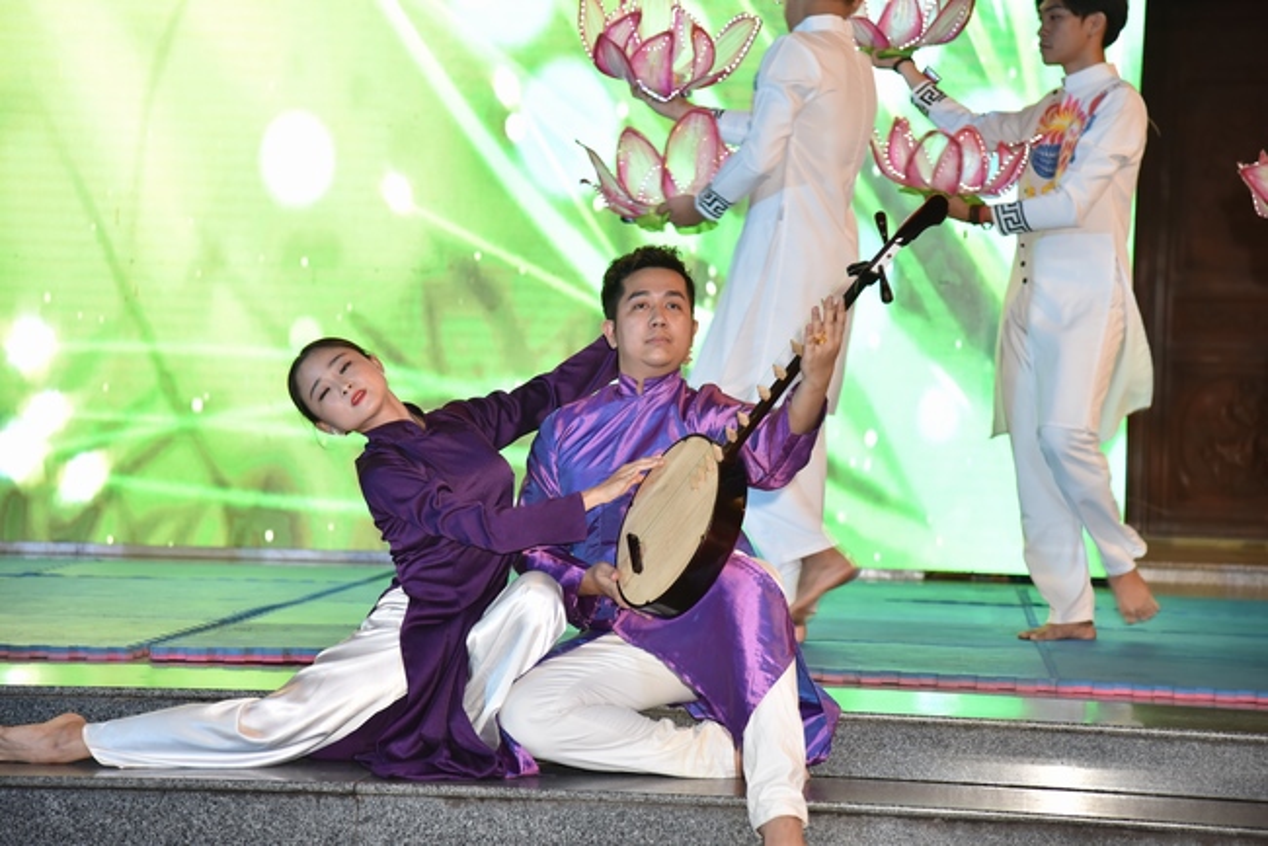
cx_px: 634
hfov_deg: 19.4
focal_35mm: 105
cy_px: 423
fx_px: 3700
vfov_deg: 13.1
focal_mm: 105
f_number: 4
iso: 1250
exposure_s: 1/80
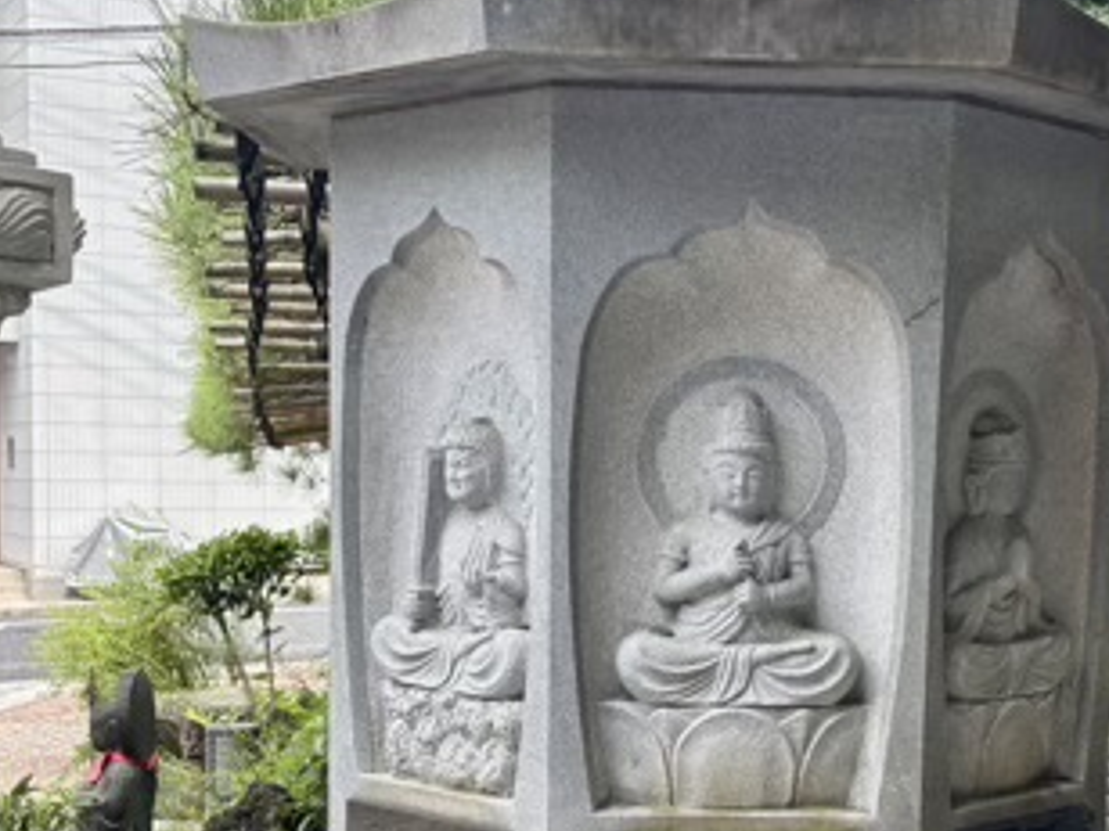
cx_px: 731
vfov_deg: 24.6
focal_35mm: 59
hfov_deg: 32.5
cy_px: 599
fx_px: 1890
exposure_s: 1/477
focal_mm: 5.96
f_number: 1.6
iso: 50
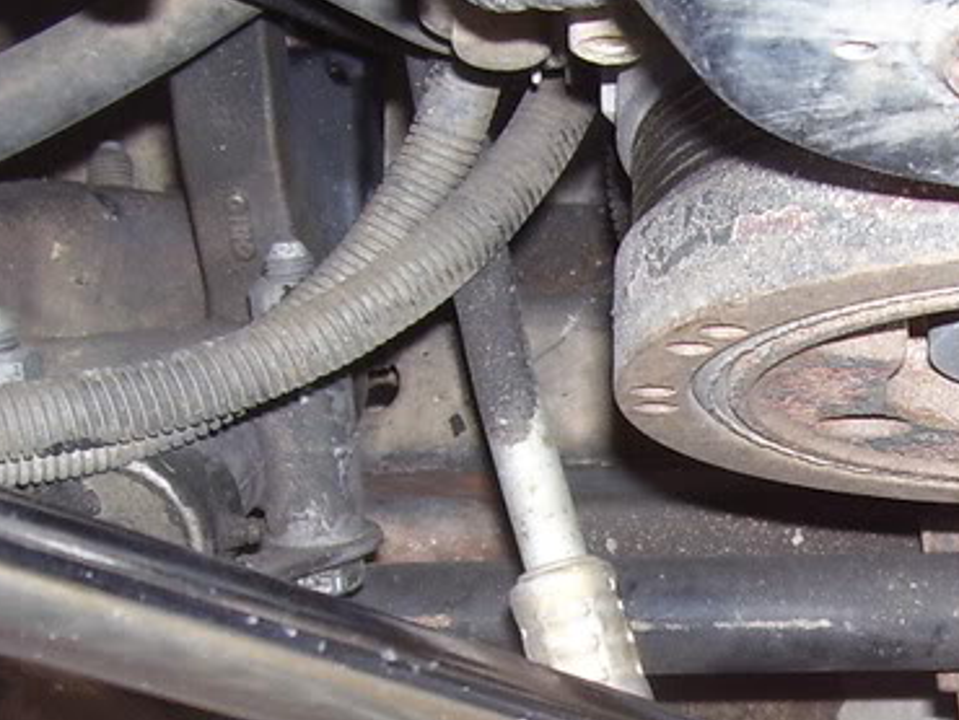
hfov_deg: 20.2
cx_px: 954
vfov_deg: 15.5
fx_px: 2606
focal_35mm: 94
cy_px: 658
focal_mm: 5.6
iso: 80
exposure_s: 1/60
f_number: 2.7
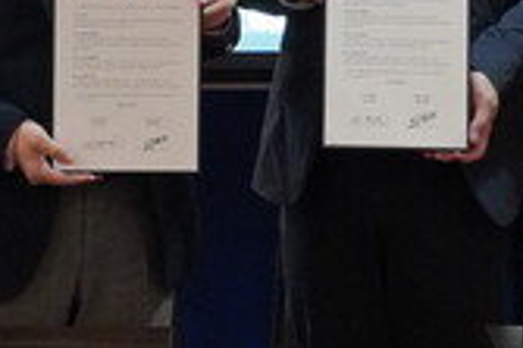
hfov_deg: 12.7
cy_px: -88
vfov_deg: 8.4
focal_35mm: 162
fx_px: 2351
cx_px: 225
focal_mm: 30
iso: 6400
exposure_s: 1/250
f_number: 5.6
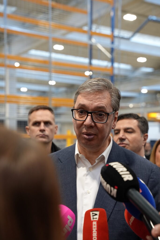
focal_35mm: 56
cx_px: 80
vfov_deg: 35.5
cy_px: 120
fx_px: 374
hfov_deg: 24.1
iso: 3200
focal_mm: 56.2
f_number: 4
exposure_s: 1/160
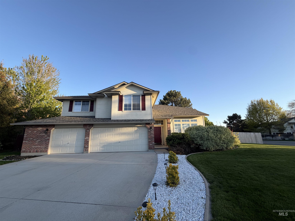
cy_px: 110
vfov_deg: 85.7
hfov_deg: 102.1
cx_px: 148
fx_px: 119
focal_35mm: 14
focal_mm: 2.22
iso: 50
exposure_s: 1/502
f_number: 2.2
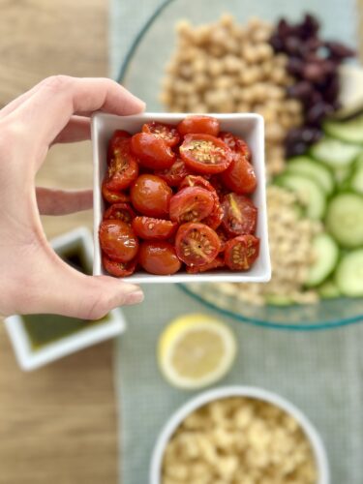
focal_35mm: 48
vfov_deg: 39.7
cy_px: 242
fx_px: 671
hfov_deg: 30.3
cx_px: 182
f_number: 1.78
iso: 125
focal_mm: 6.86
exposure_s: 1/108
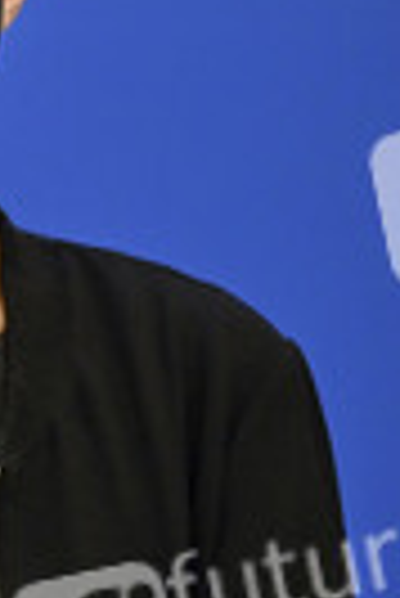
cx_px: -166
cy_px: 405
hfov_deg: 3.7
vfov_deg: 5.5
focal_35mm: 376
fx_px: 6250
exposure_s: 1/160
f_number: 2.8
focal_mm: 125
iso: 640
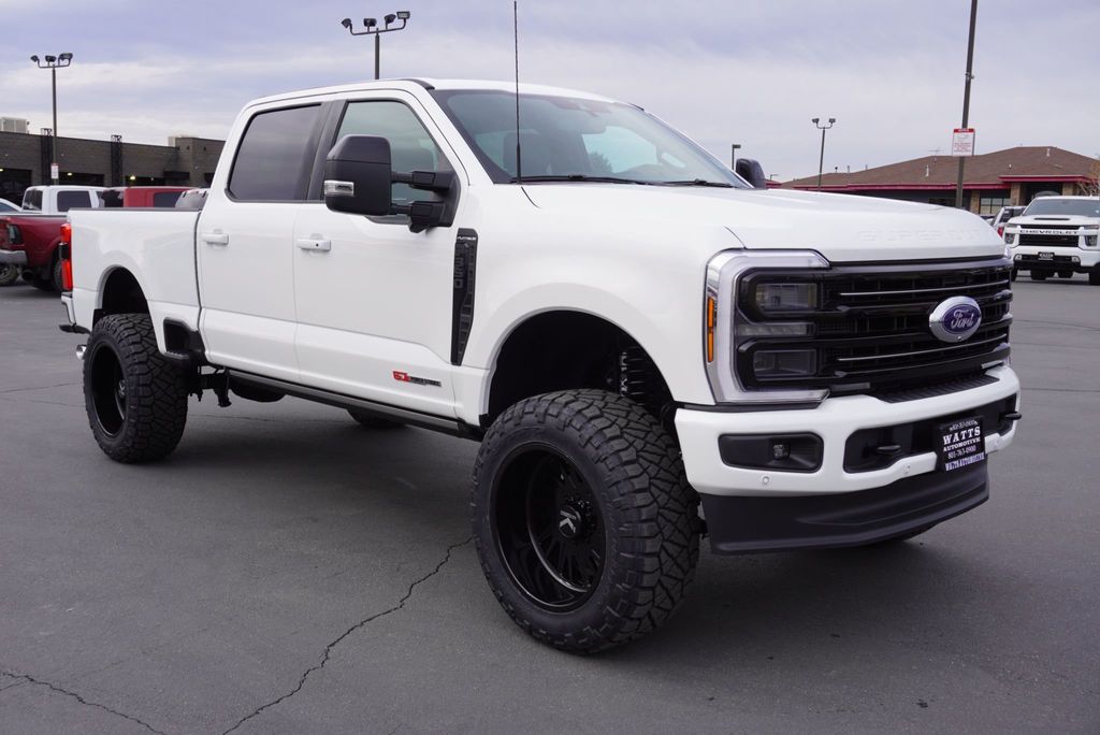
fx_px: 1101
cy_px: 368
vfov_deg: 36.9
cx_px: 550
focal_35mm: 36
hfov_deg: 53.1
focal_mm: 24
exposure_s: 1/100
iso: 100
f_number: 8
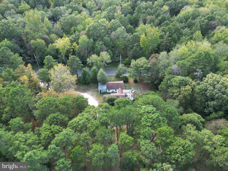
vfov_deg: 56.8
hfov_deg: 71.6
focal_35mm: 24
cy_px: 86
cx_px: 114
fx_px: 158
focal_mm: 6.72
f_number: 1.7
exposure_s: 1/200
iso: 100
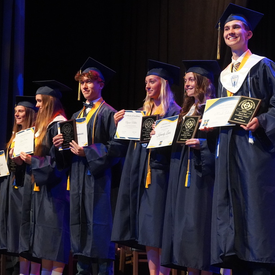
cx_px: 217
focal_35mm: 104
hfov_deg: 16.7
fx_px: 930
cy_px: 143
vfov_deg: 16.8
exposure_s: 1/160
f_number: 4
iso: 4000
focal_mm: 46.9
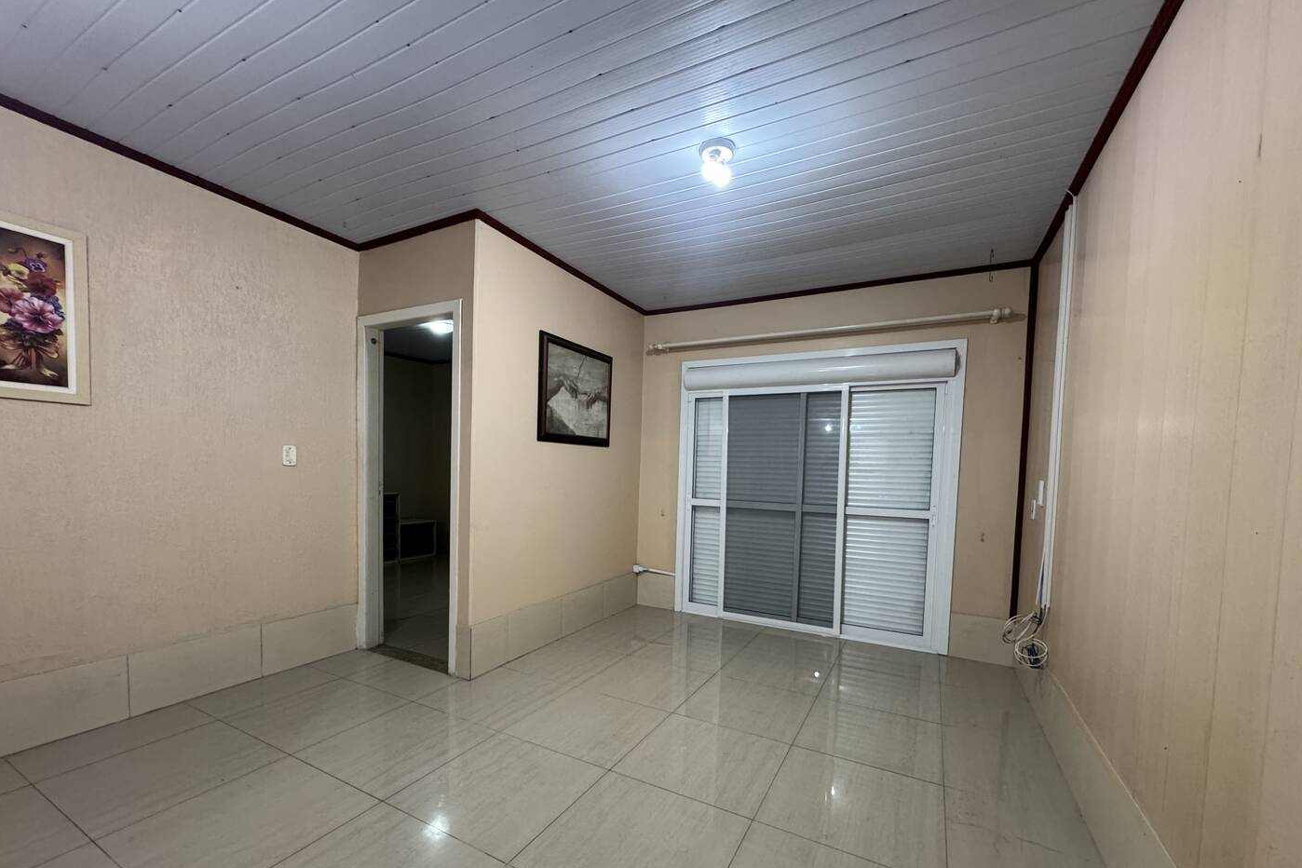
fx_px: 542
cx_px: 640
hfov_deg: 100.4
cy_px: 501
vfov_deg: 76.8
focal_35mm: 15
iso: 320
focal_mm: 2.22
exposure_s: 1/60
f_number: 2.2
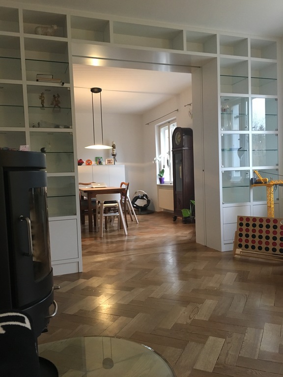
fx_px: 316
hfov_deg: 48.2
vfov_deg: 61.7
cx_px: 142
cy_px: 188
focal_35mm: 29
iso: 200
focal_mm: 4.15
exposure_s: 1/33
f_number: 2.2
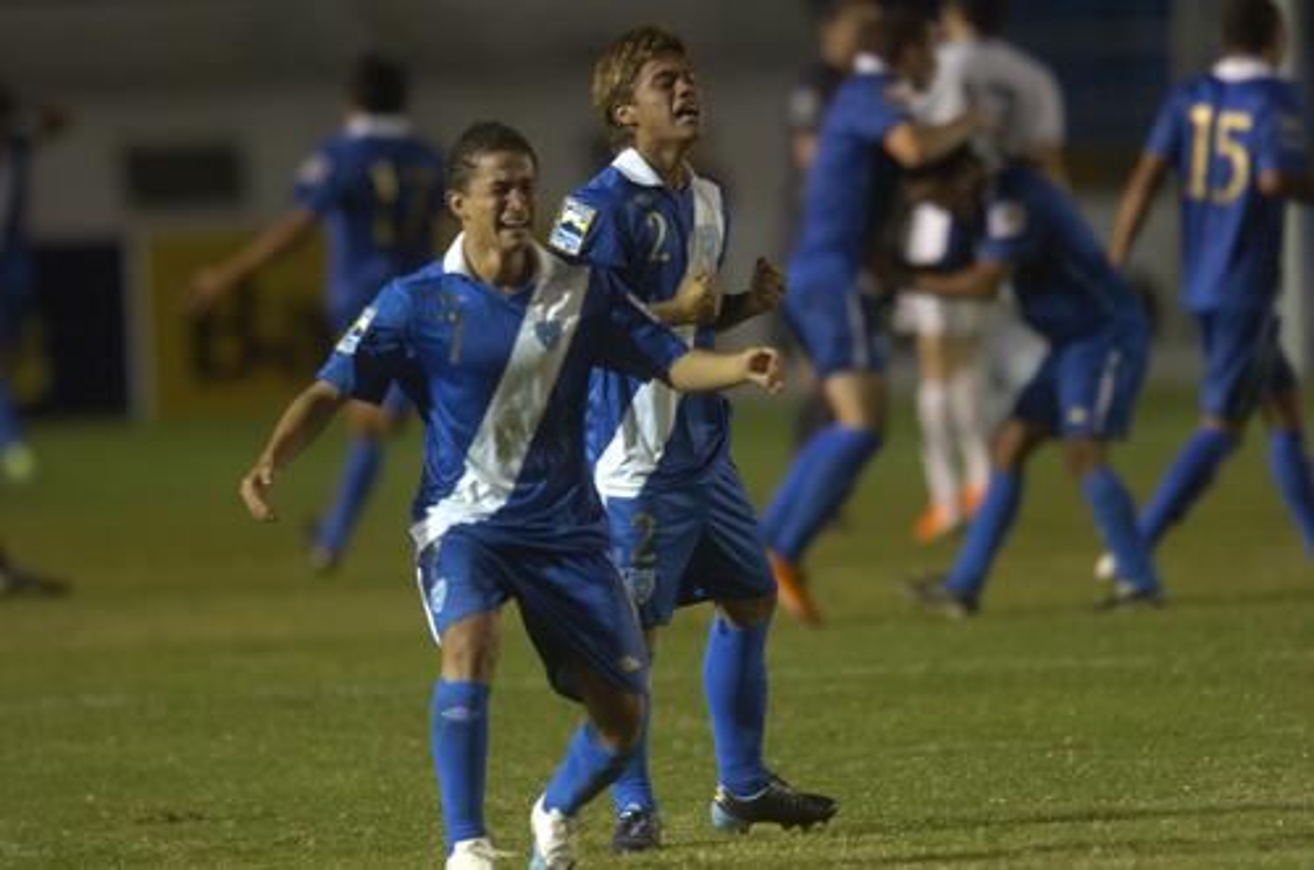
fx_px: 21851
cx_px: 657
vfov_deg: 2.3
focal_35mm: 600
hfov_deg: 3.4
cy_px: 435
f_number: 2.8
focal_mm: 400
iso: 800
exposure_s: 1/320
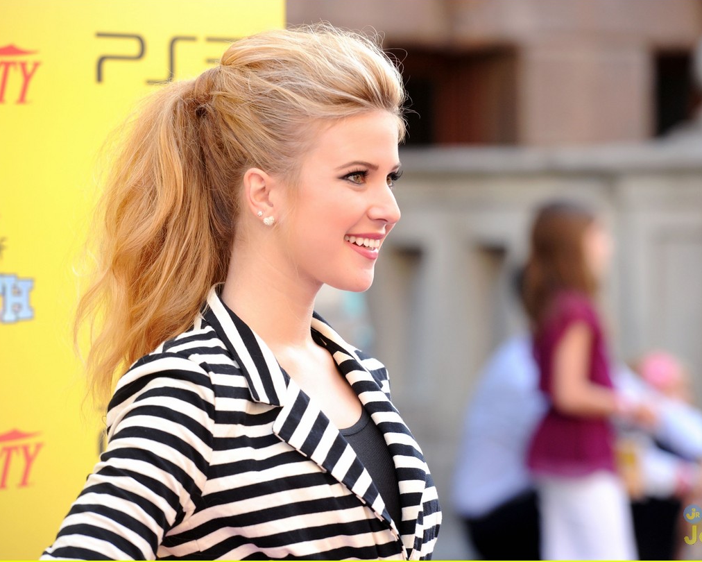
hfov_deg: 10.3
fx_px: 3886
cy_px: 280
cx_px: 363
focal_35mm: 187
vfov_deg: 8.3
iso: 1000
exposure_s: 1/500
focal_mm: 165
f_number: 4
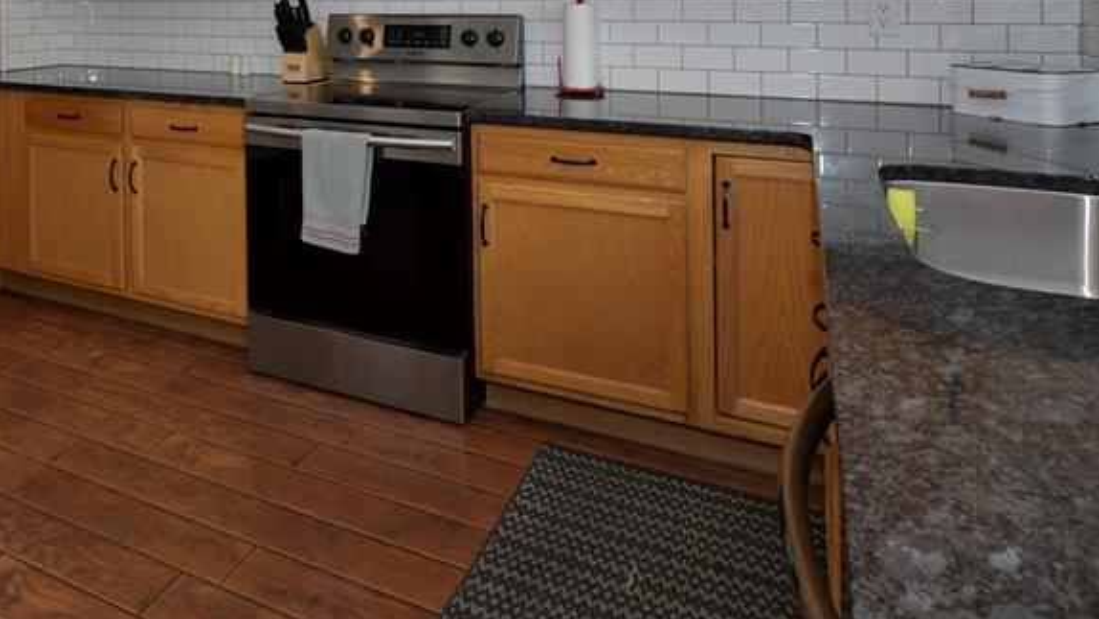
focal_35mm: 28
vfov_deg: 37.3
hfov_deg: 65.7
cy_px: 4
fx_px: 816
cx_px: 348
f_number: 9
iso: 1250
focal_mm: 15
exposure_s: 1/160
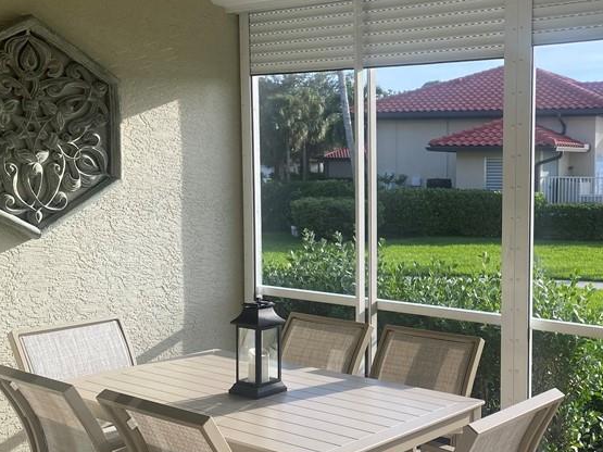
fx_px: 836
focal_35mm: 48
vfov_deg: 30.2
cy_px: 252
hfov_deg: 38.5
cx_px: 465
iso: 32
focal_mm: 4.25
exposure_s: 1/782
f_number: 1.8
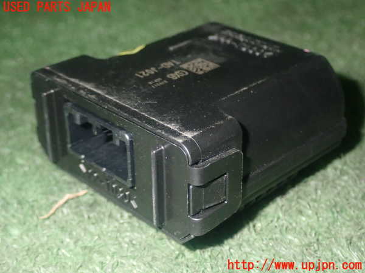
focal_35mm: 62
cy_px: 136
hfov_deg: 31.2
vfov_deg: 23.7
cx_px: 182
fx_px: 654
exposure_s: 1/60
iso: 800
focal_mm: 11.09
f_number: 10
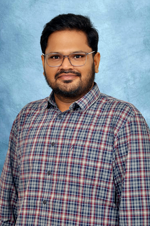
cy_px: 113
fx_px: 357
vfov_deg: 35.1
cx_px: 75
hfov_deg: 23.7
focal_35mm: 57
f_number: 8
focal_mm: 38
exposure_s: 1/160
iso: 200
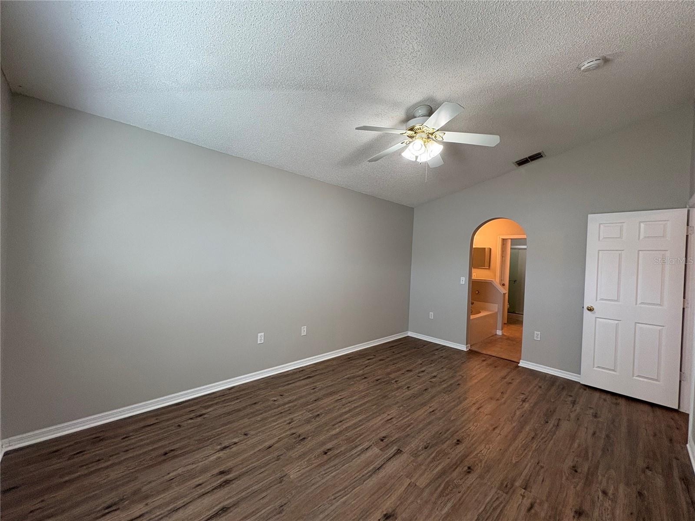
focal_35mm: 14
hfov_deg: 102.1
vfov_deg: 85.7
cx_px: 348
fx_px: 281
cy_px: 260
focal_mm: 2.22
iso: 200
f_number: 2.2
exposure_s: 1/120
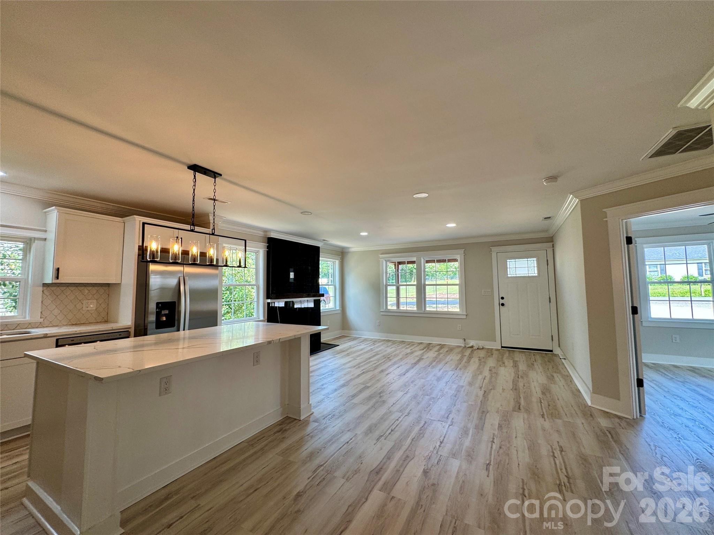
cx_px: 357
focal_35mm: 14
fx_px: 289
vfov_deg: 85.7
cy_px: 268
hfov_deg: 102.1
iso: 64
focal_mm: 2.22
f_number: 2.2
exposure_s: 1/120
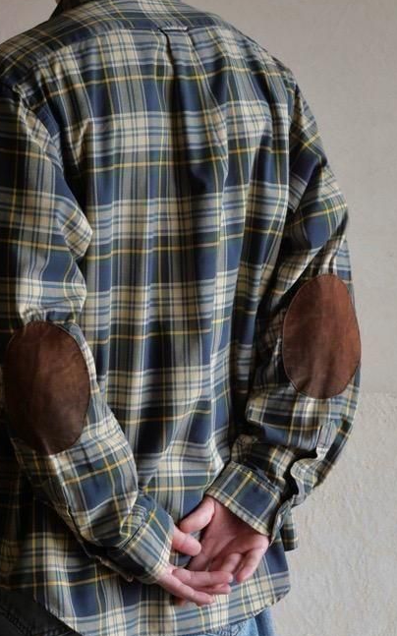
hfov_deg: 8.7
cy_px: 330
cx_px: 253
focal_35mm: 151
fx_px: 2616
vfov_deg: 13.9
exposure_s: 1/125
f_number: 4
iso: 1250
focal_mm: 54
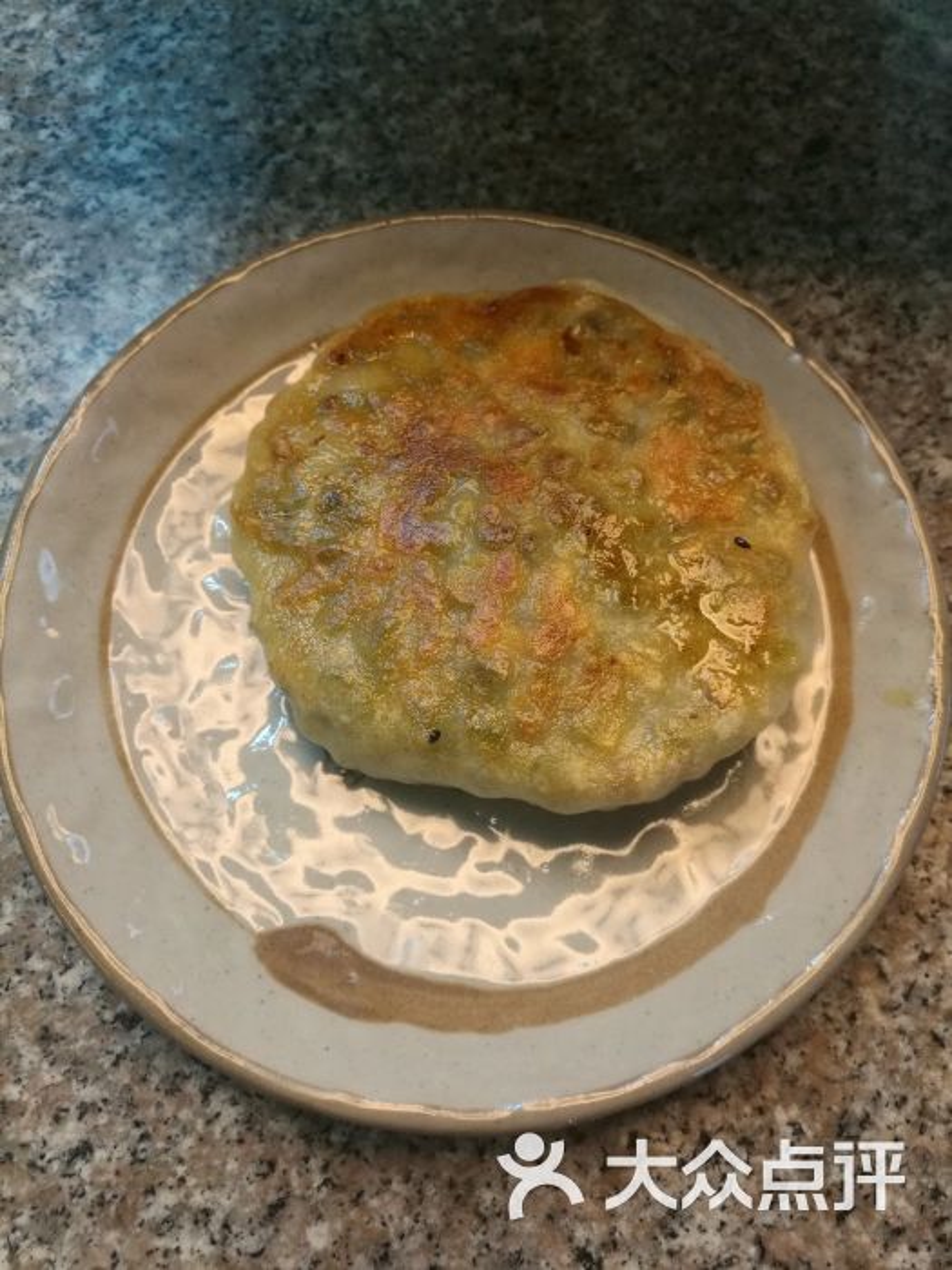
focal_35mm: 27
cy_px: 635
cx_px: 476
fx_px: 990
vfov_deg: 65.3
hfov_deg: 51.4
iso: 125
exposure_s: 1/33.3
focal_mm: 4.04
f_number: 2
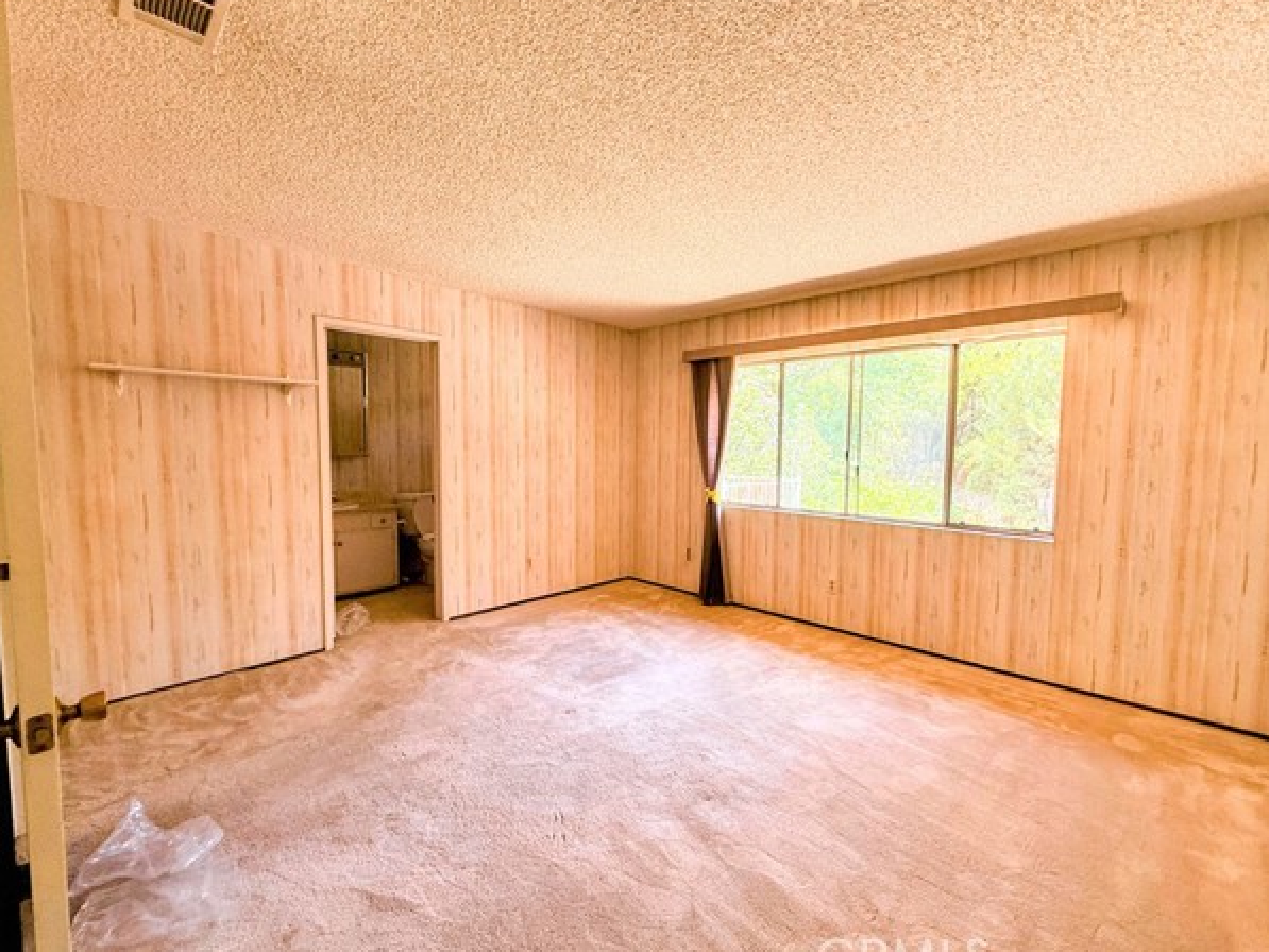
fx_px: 550
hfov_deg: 98.1
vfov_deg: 81.8
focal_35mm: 15
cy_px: 478
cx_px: 663
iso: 125
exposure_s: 1/99
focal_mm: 2.22
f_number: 2.2
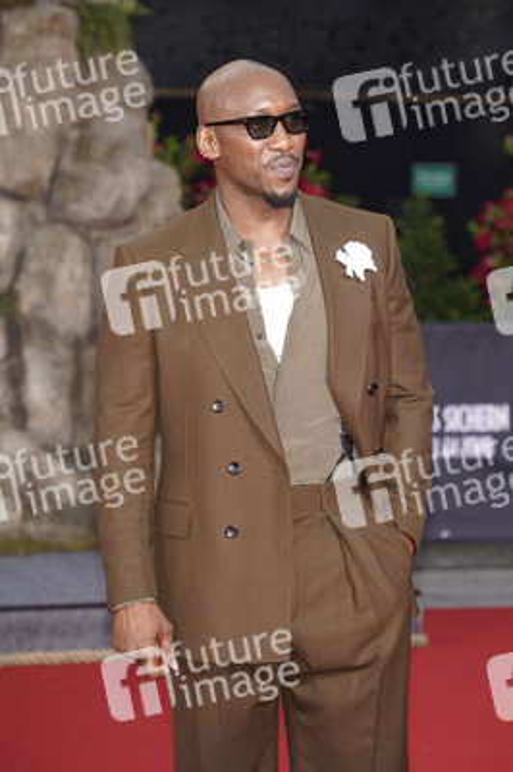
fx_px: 2997
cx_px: 256
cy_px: 386
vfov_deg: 14.7
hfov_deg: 9.8
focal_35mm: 140
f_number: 5.6
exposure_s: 1/160
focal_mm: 140
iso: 200
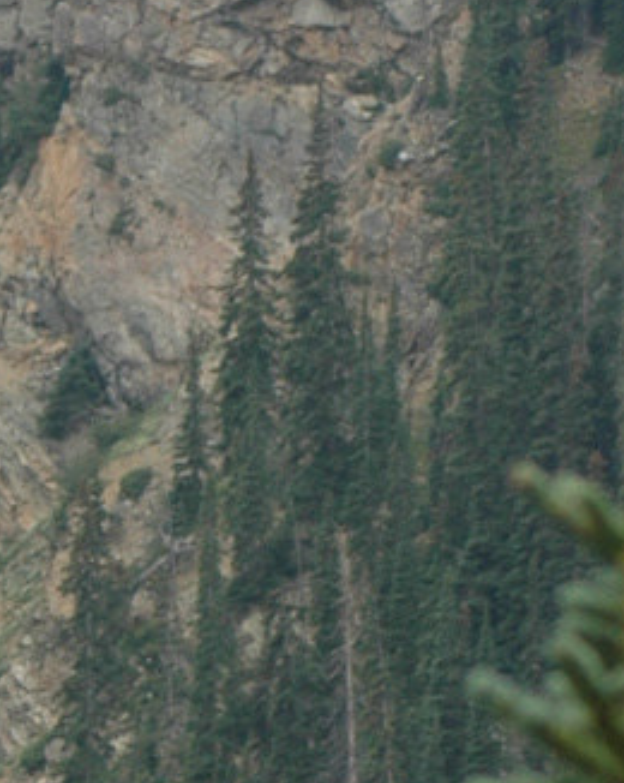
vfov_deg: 3.1
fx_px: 14386
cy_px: 773
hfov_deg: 2.5
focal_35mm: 622
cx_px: -560
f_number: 5.6
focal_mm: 90
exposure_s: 1/500
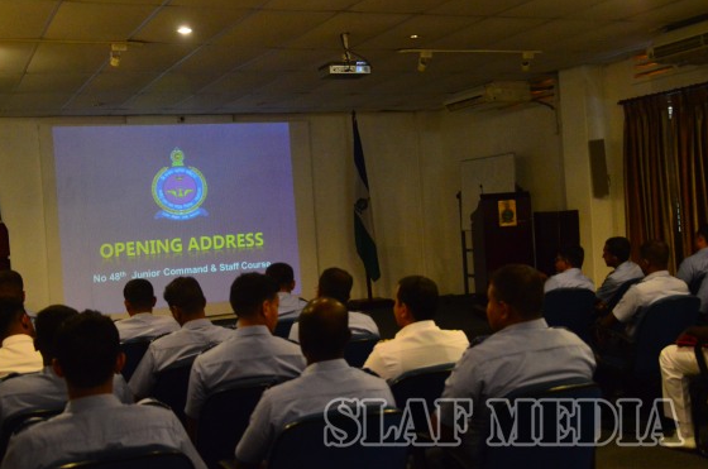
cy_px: 247
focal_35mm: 45
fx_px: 883
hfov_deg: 43.7
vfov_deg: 29.7
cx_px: 359
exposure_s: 1/50
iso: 3200
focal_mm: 28
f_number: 4.5
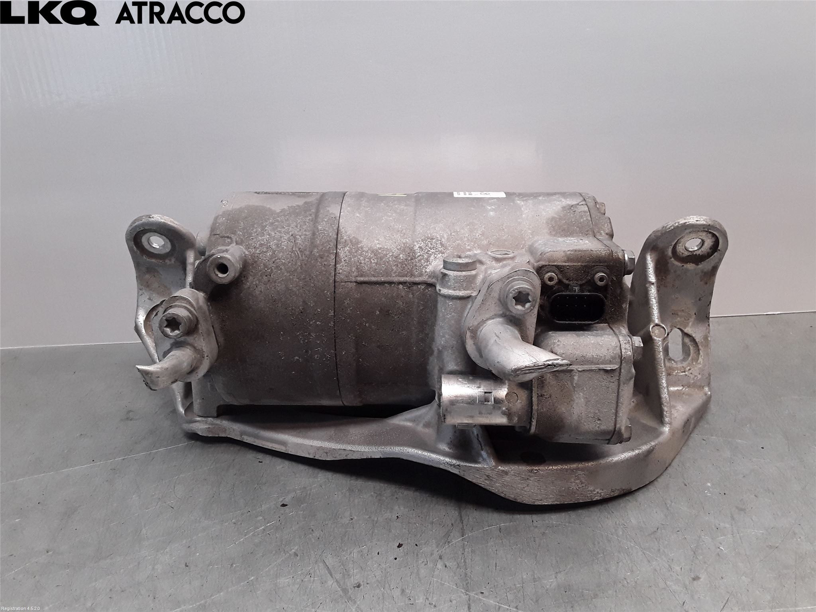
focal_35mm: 28
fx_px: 660
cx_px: 408
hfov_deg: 63.4
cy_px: 306
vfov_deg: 49.7
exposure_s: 1/133
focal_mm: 2.91
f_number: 1.9
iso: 100
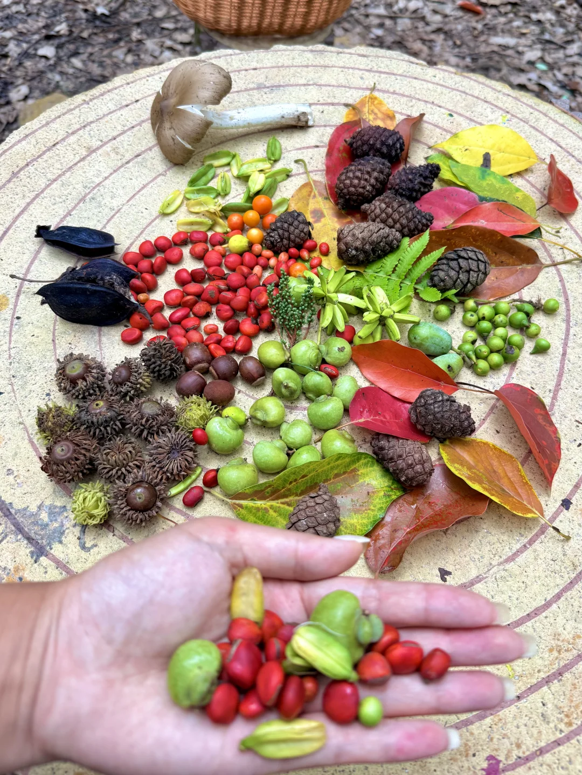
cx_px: 291
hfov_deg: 56.8
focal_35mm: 24
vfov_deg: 71.6
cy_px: 388
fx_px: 538
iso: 100
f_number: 1.78
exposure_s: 1/121
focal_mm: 6.76
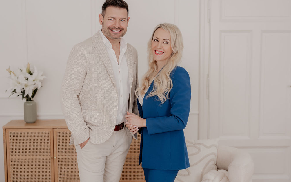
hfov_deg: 38.9
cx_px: 143
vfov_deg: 24.9
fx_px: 412
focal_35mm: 52
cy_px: 86
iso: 320
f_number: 3.2
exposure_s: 1/250
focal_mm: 50
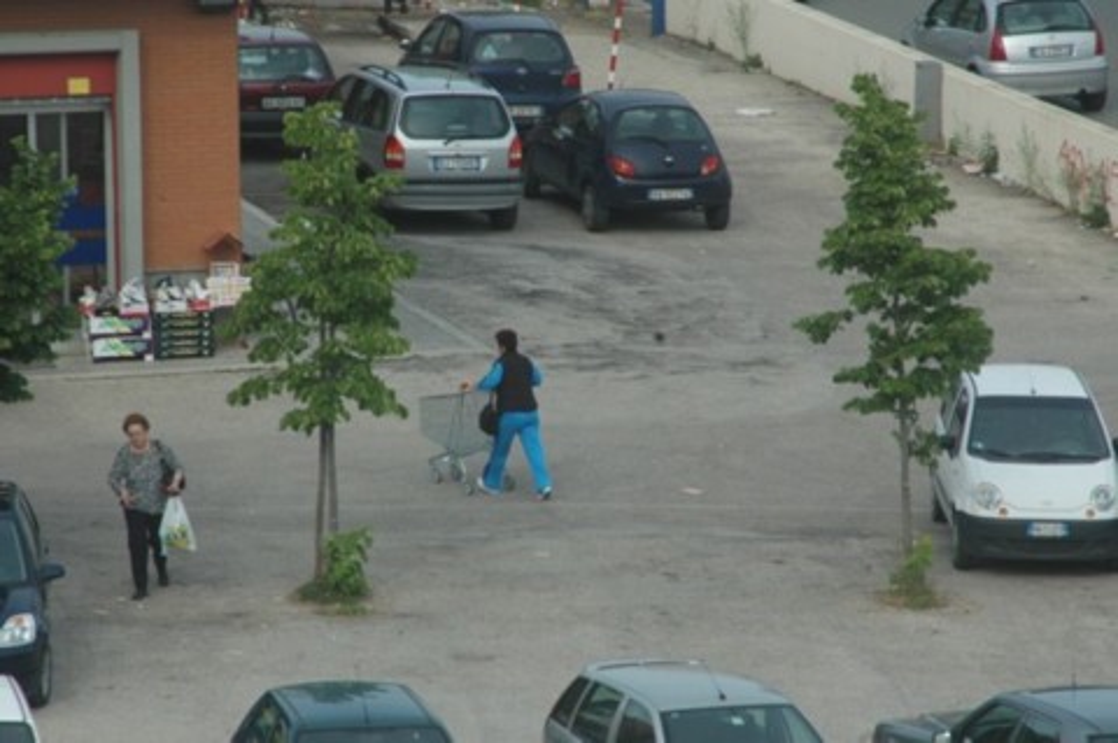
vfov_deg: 4.6
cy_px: 372
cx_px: 559
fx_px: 9307
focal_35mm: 300
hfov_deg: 6.9
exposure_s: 1/125
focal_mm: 200
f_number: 10
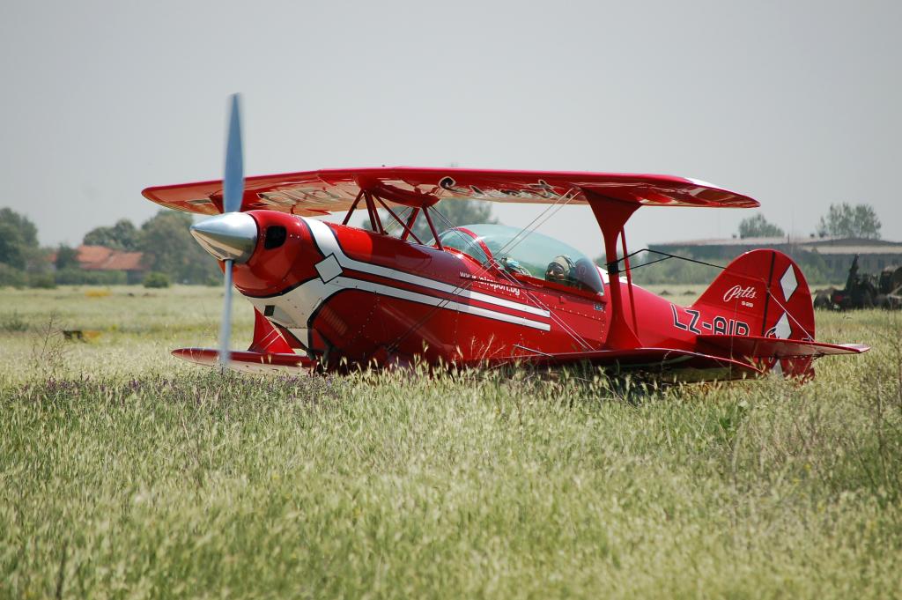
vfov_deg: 4.6
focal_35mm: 300
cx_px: 451
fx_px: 7510
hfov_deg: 6.9
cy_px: 300
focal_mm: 200
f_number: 5.6
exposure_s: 1/1000
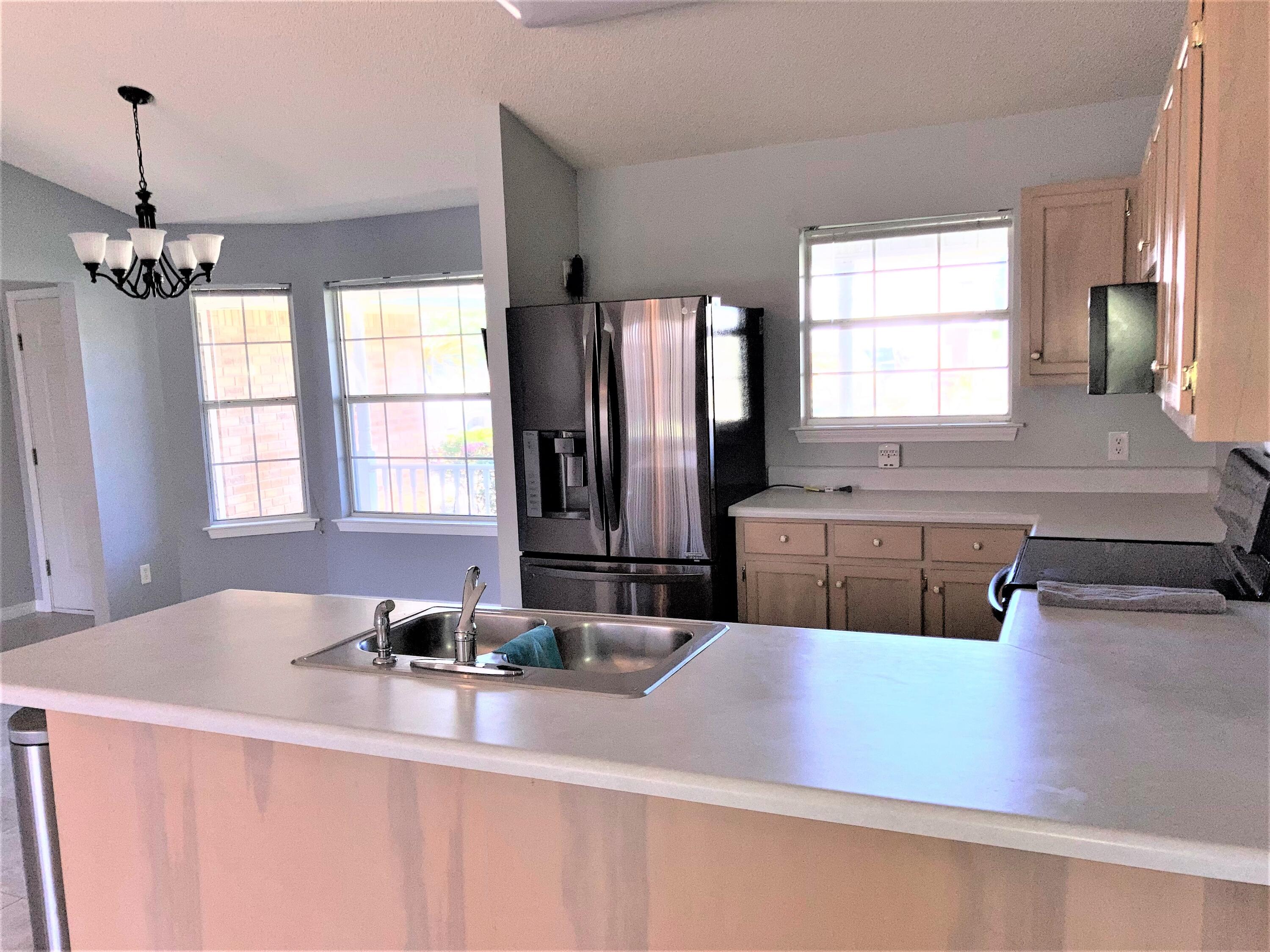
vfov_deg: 49.7
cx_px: 635
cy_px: 476
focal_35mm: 28
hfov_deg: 63.4
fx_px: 1027
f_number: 1.8
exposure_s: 1/159
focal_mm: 3.99
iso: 20
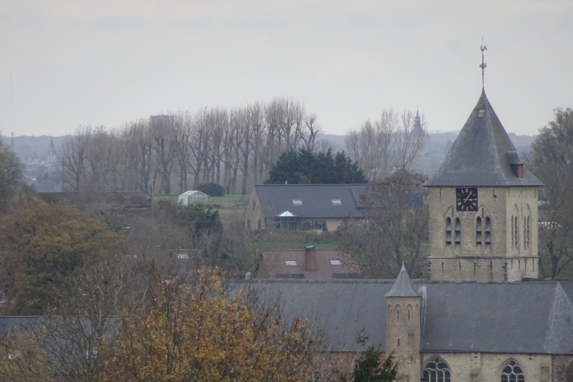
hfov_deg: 3.6
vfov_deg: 2.4
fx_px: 9024
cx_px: 291
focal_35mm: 567
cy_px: 199
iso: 800
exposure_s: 1/250
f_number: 6.3
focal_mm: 90.16
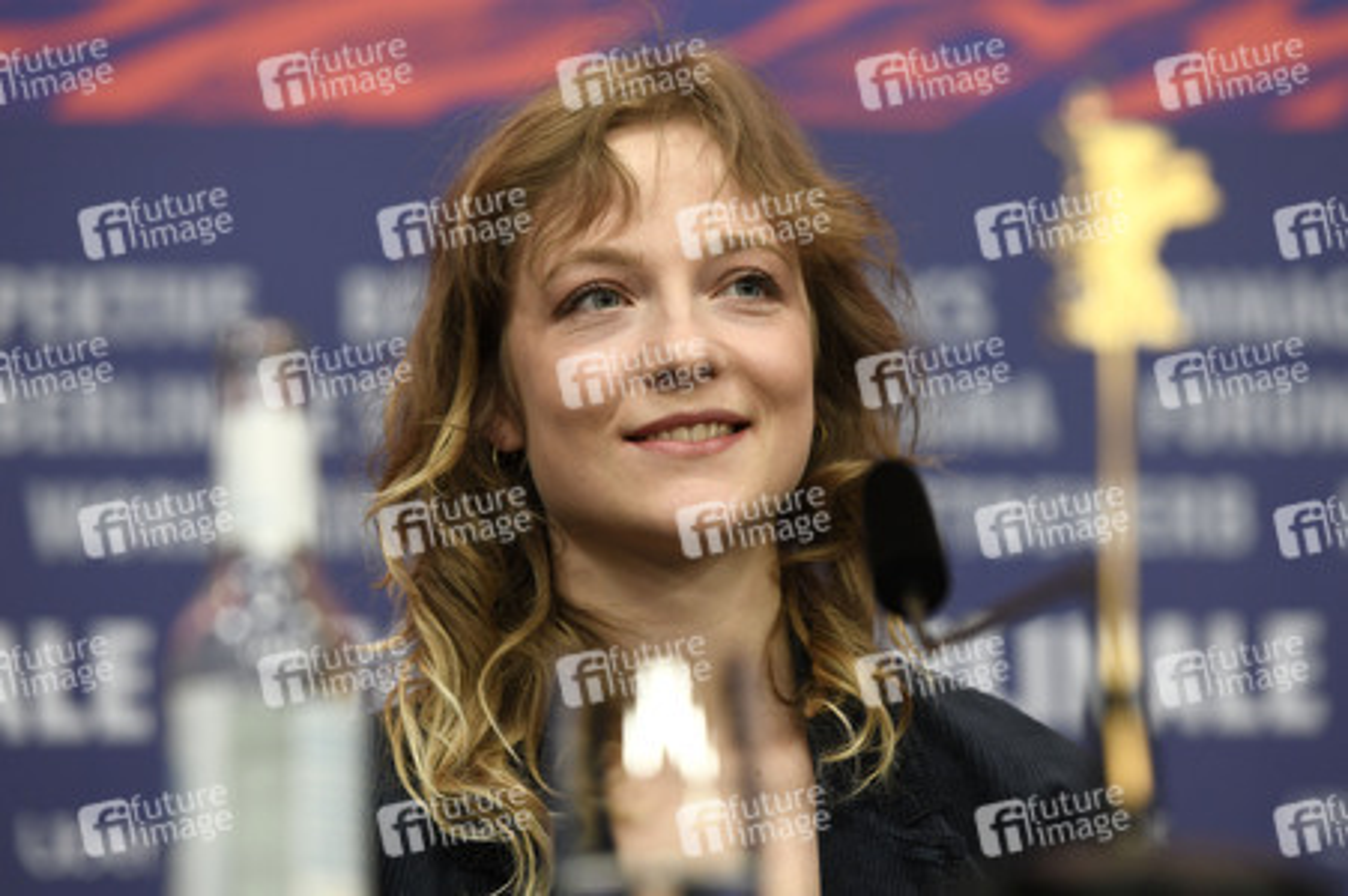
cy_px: 448
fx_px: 6174
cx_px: 674
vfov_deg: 8.3
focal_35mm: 165
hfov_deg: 12.5
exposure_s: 1/320
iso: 1250
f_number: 4
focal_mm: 165
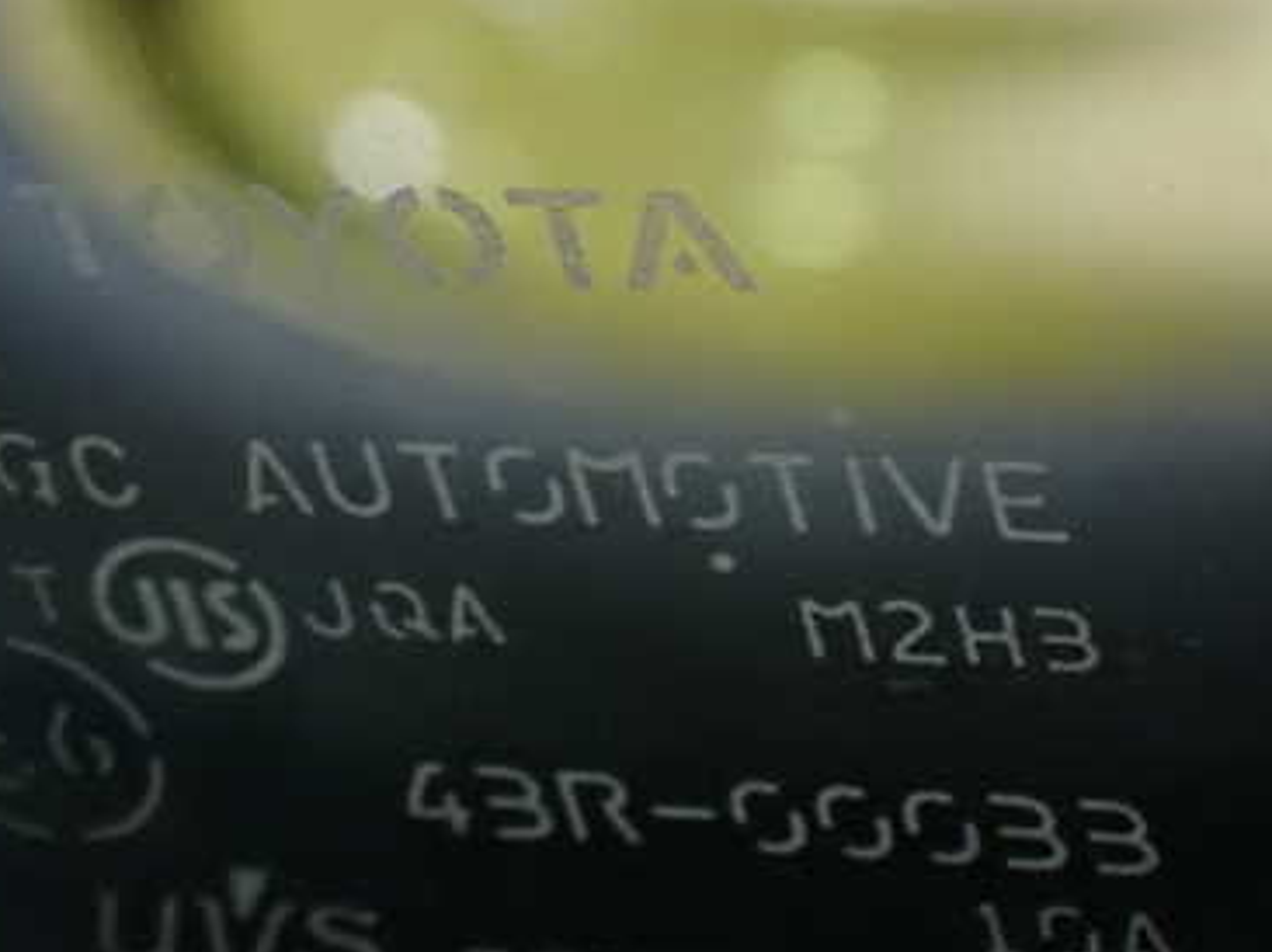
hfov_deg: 12.0
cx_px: 327
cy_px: 466
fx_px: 6022
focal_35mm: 164
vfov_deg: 9.0
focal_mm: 18
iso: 1600
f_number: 4.9
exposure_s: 1/40
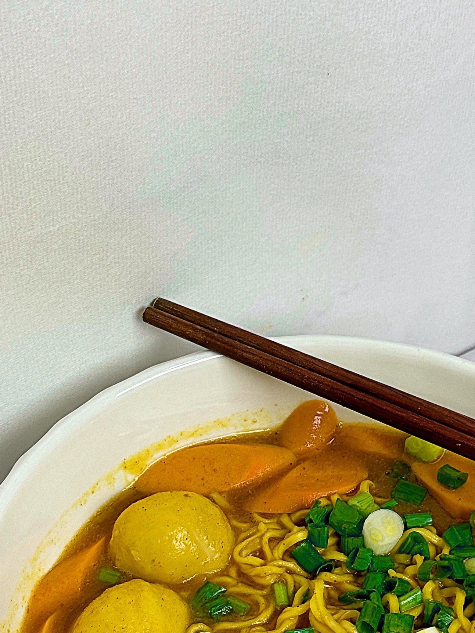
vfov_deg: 25.3
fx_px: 1391
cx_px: 327
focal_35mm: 76
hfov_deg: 19.3
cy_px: 499
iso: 64
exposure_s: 1/147
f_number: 1.78
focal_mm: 6.76
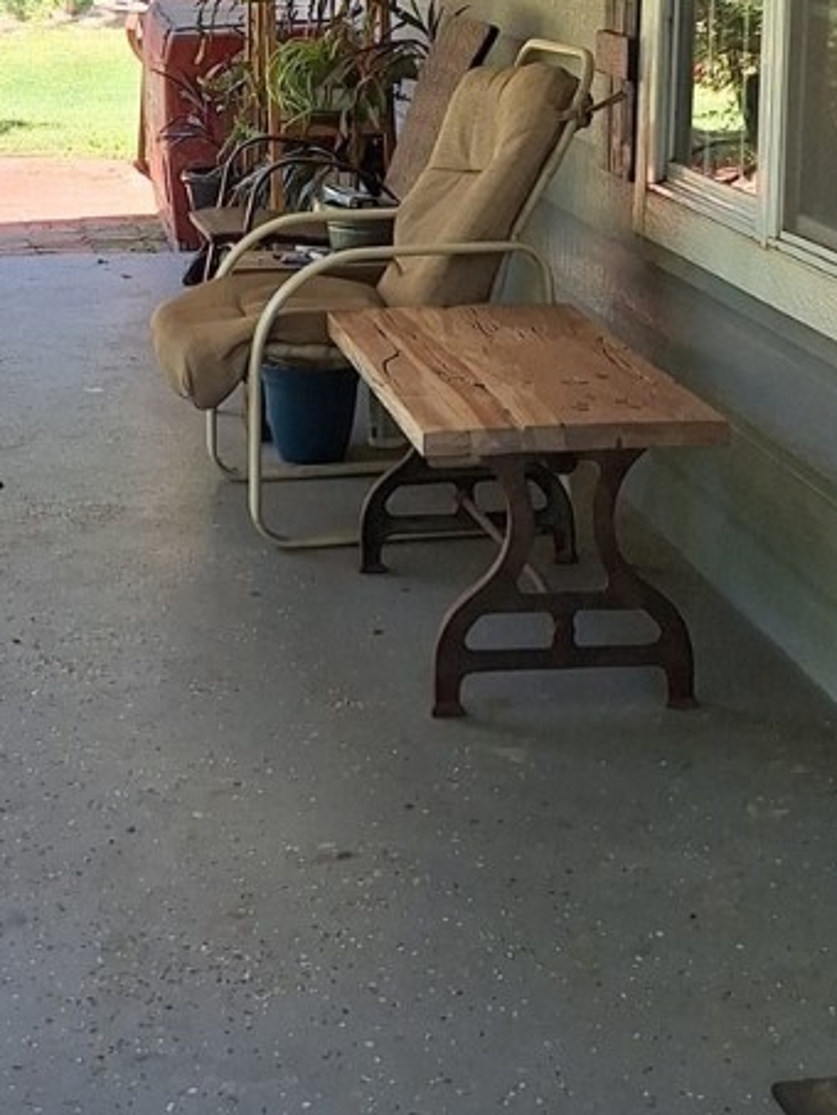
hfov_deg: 18.8
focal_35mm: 78
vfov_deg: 24.7
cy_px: 249
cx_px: 239
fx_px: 2513
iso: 40
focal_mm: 5.54
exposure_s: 1/314
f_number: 1.8
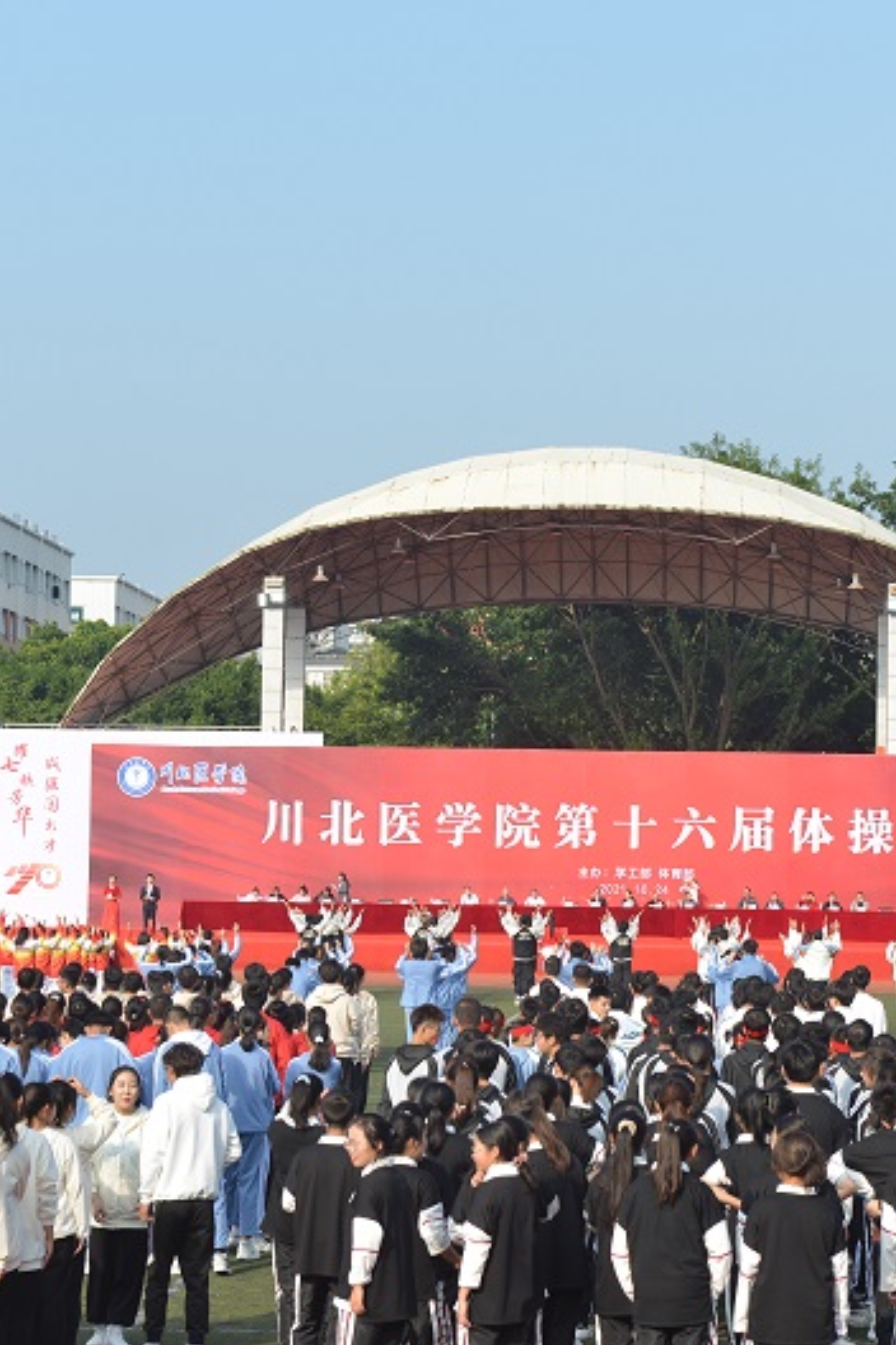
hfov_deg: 12.9
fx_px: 3957
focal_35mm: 106
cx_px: 560
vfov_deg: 19.3
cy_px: 671
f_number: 8
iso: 100
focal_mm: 70
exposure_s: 1/125
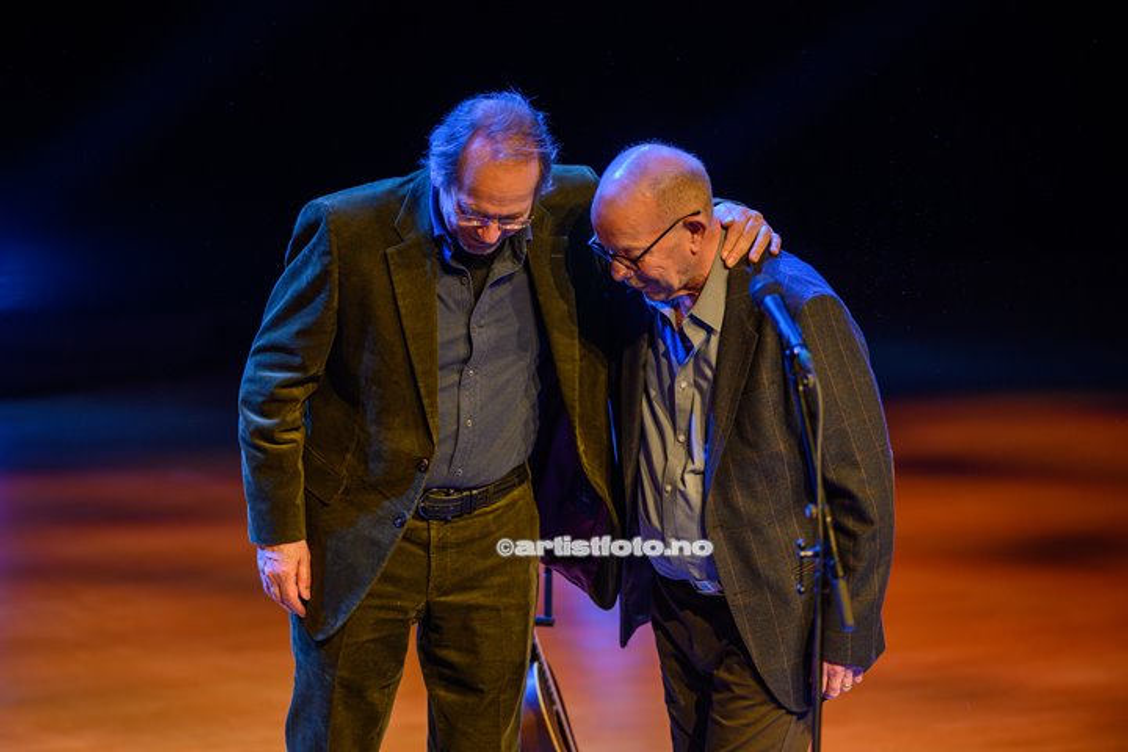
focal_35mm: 300
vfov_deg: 4.6
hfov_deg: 6.9
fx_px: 9399
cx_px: 564
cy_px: 376
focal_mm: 300
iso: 400
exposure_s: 1/320
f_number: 2.8
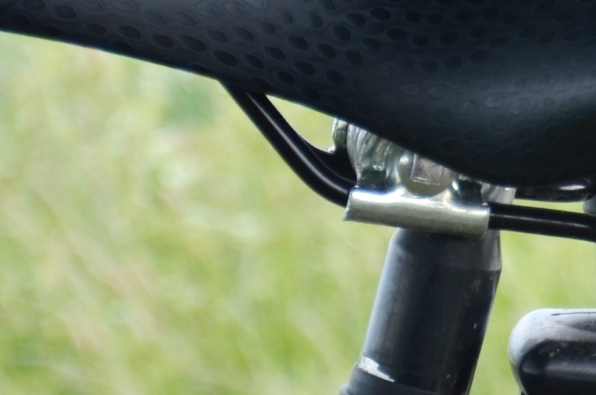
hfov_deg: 4.9
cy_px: 346
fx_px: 6873
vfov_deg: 3.3
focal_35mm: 416
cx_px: 1138
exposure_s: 1/125
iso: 100
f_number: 5.3
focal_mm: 58
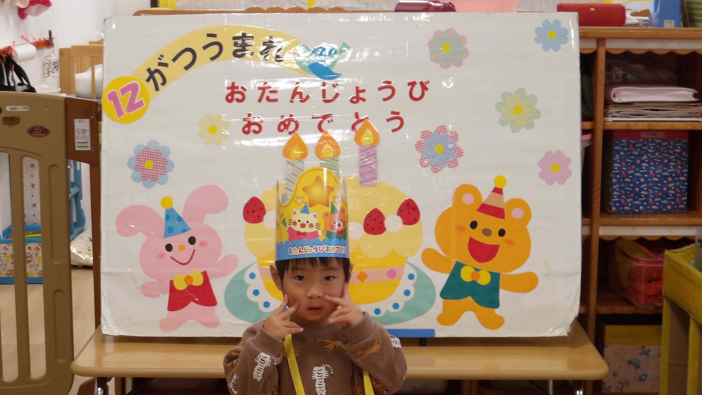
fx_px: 1489
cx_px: 334
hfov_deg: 26.5
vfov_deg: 15.1
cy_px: 260
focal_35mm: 80
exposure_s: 1/29
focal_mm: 12.5
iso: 200
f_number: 4.9
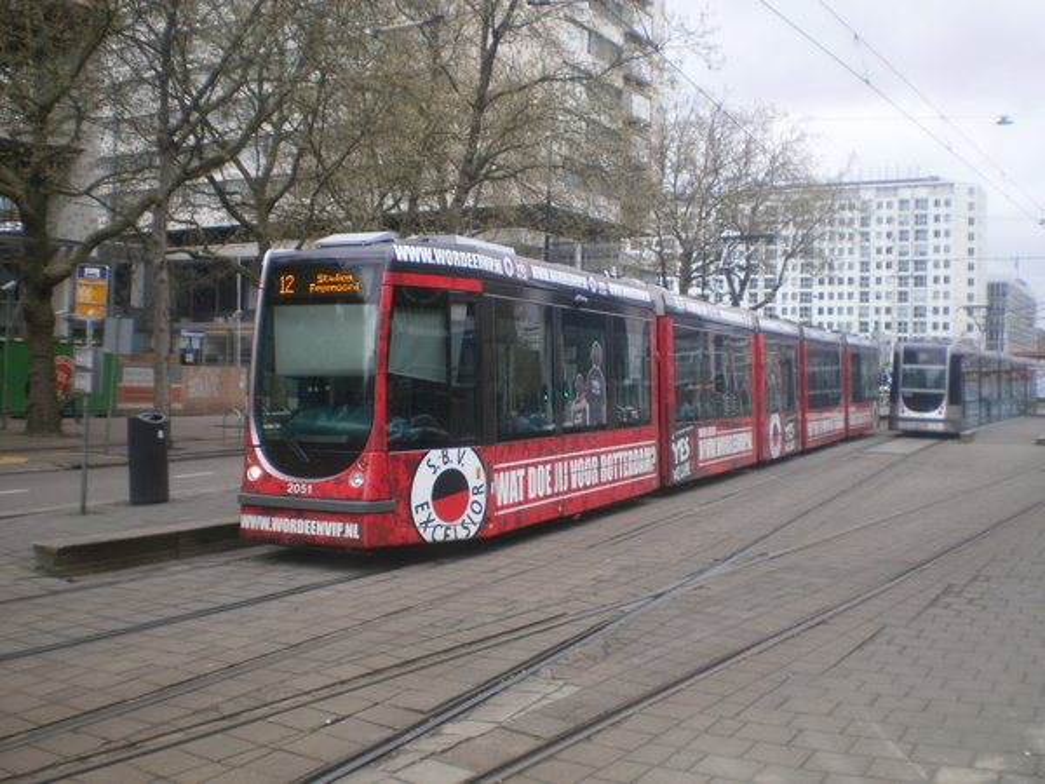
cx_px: 522
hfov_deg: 51.4
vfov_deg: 39.7
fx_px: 1087
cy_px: 392
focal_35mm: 36
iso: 100
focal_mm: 6.3
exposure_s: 1/200
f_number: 4.6
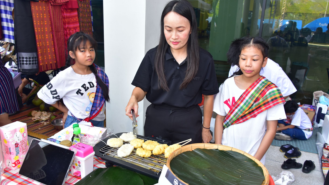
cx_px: 166
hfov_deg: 64.3
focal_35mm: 30
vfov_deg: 38.9
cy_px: 99
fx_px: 262
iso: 400
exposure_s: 1/100
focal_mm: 28
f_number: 6.3
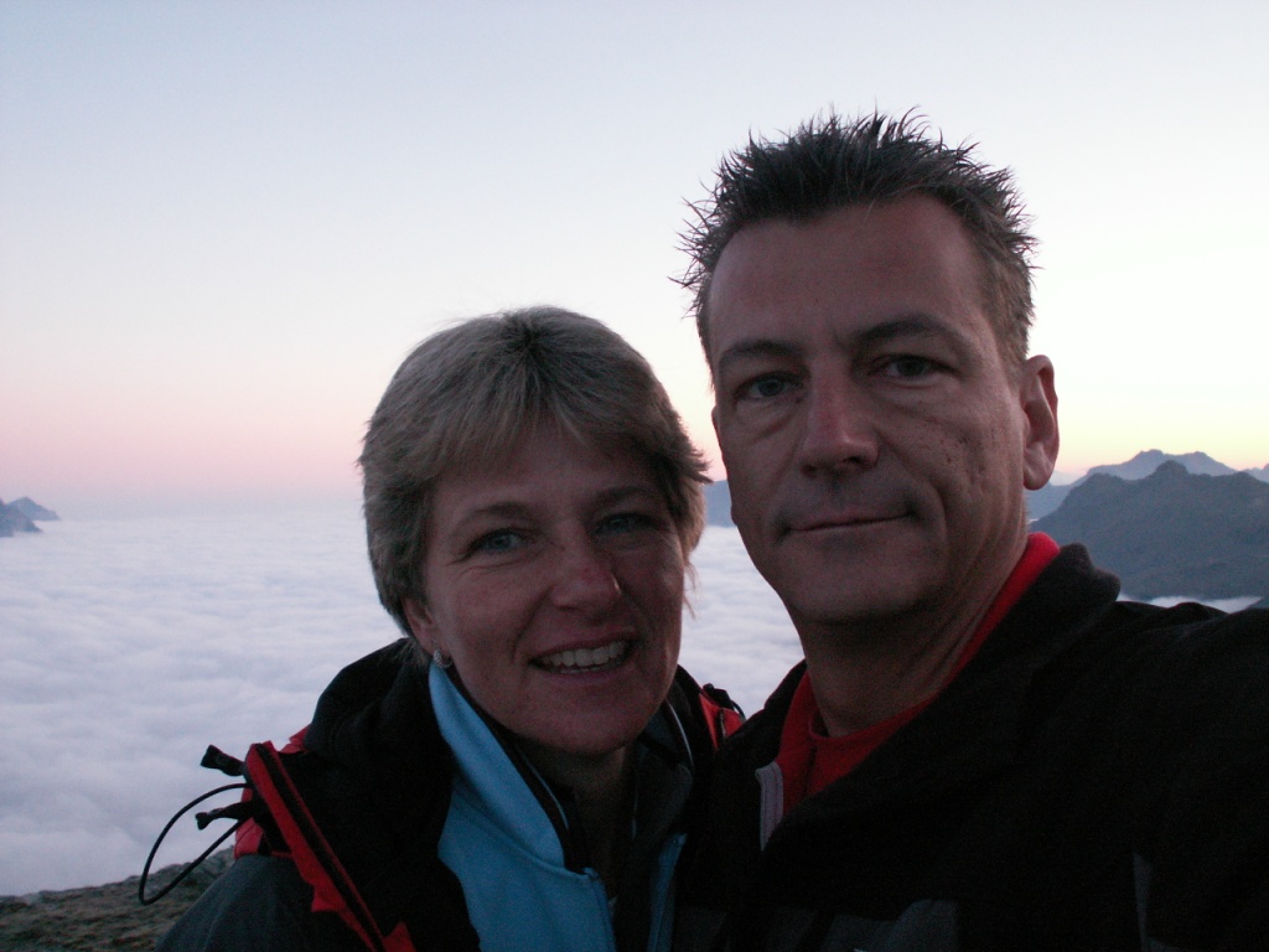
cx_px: 634
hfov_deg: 52.6
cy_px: 476
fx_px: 1283
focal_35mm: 35
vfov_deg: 40.7
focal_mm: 5.86
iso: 160
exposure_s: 1/40
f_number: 2.8
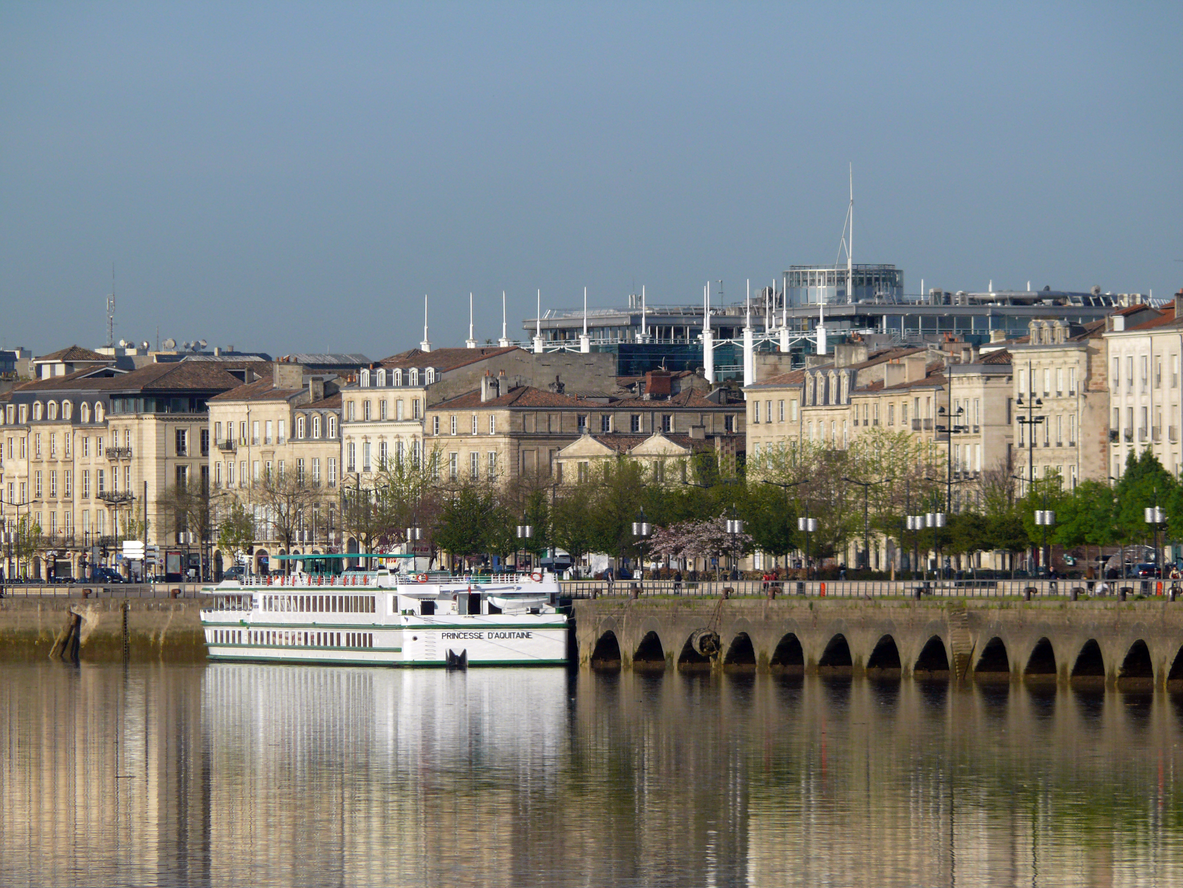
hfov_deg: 4.7
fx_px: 14353
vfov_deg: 3.5
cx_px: 592
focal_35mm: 420
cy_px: 444
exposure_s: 1/500
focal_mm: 88.8
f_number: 6.3
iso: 100
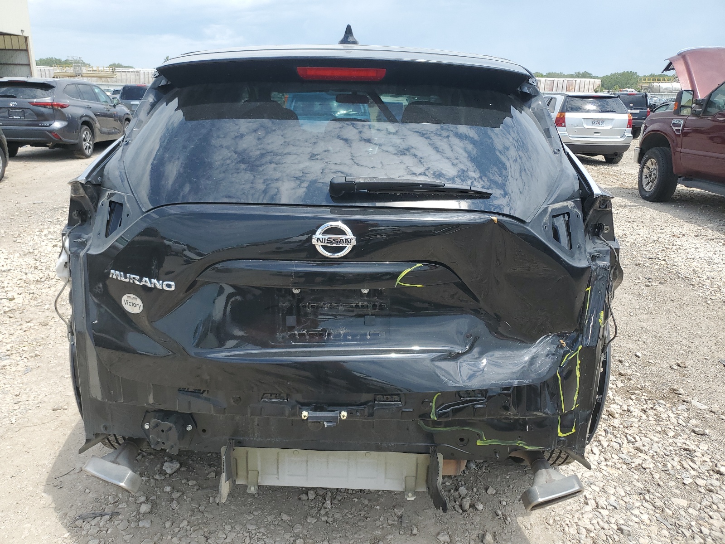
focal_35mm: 26
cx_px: 362
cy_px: 272
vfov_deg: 53.1
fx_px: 545
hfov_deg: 67.3
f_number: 1.5
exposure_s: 1/2000
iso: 50
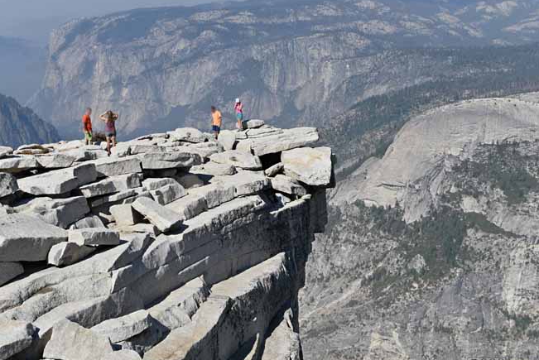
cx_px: 264
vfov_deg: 31.2
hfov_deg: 45.4
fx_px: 644
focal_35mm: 43
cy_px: 151
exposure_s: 1/2500
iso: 100
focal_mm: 35
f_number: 4.5
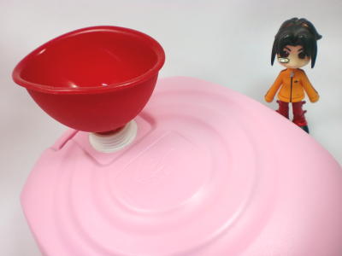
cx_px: 171
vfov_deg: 40.7
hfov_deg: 52.6
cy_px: 128
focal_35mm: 35
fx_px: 346
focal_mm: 6.3
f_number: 3.1
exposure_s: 1/60
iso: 64
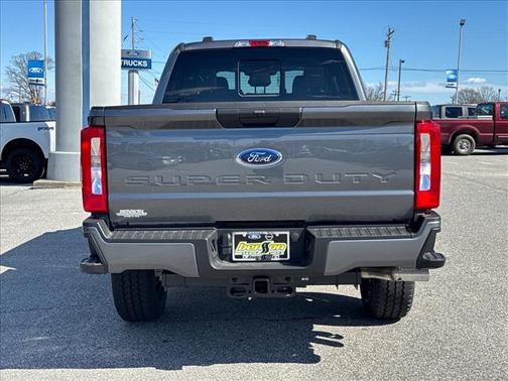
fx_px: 704
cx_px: 254
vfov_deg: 30.3
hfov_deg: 39.7
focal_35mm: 48
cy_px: 190
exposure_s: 1/2415
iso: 64
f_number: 1.78
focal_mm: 6.76
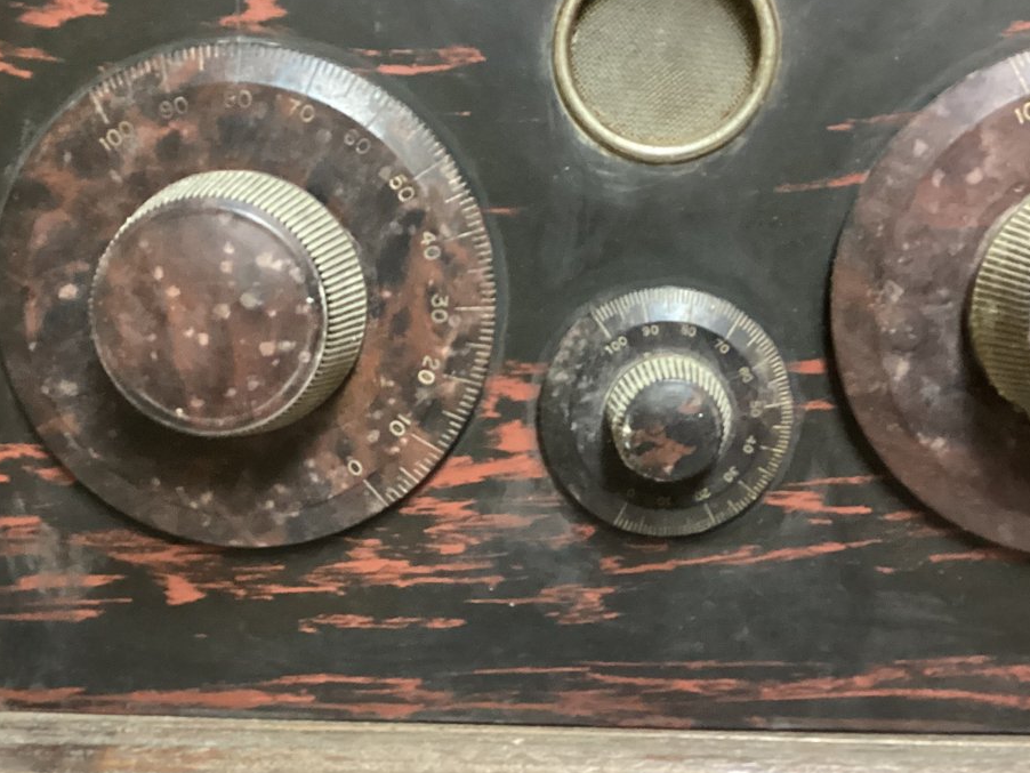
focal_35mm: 52
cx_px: 495
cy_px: 340
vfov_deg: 28.0
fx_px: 1548
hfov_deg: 36.8
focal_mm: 3.3
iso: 800
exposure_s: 1/30
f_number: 2.4
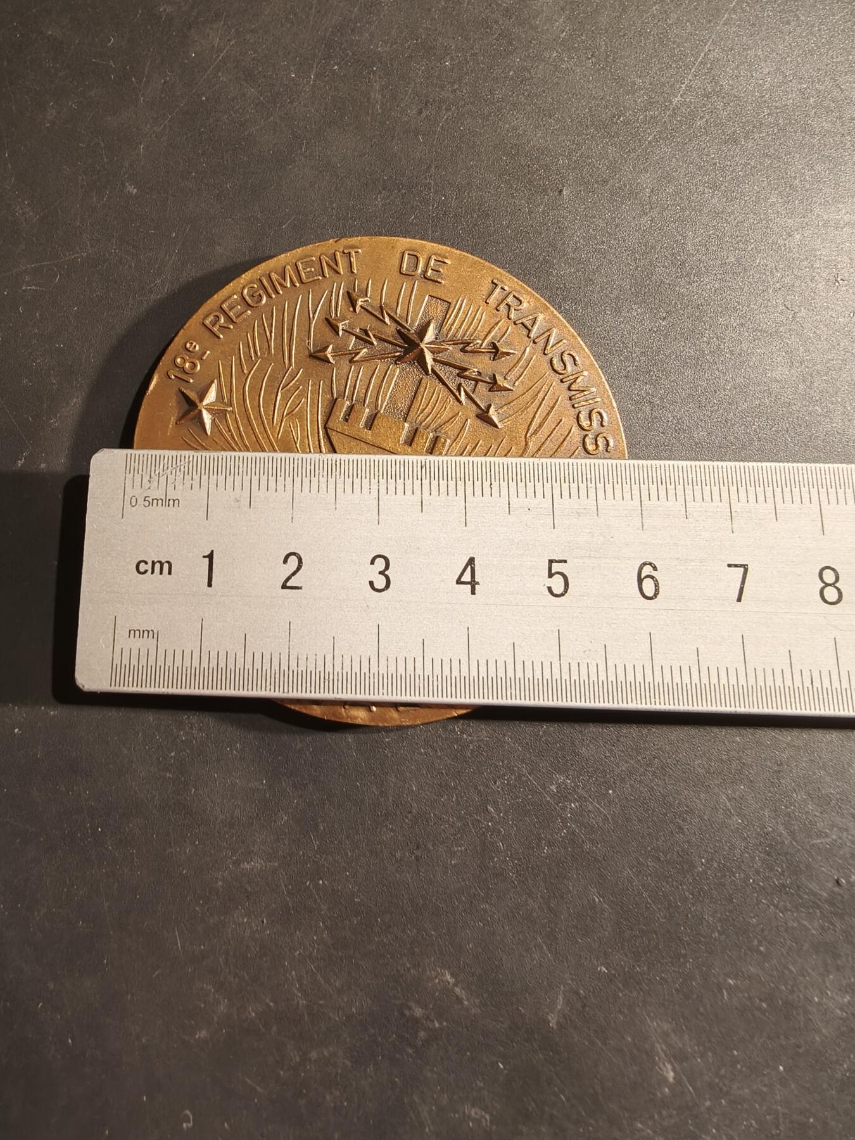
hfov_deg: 58.9
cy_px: 570
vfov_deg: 73.9
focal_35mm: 23
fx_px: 757
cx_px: 428
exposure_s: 1/64.9
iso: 160
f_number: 2
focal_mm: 2.32
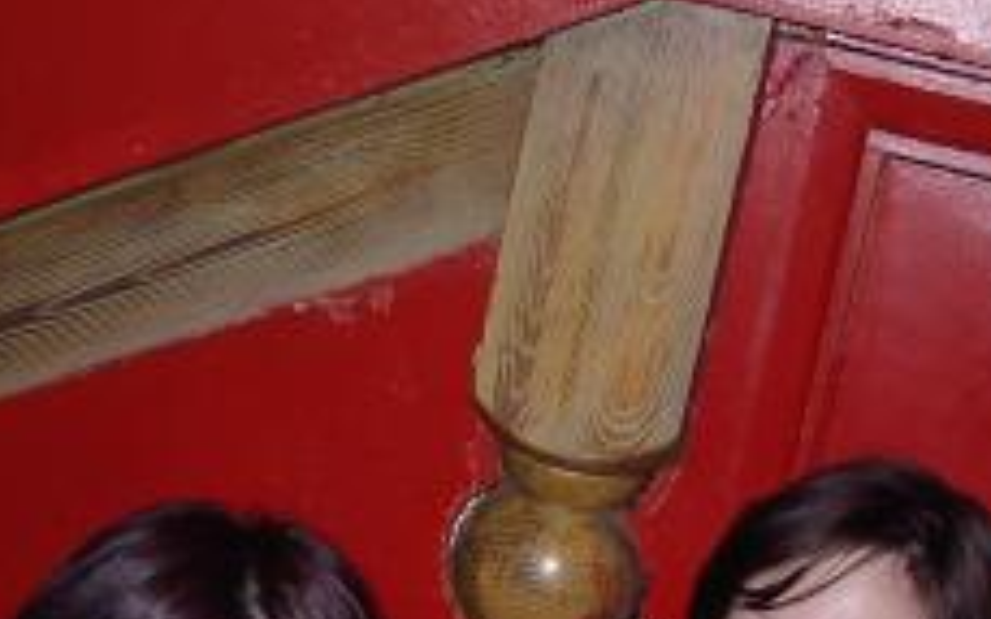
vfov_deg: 14.3
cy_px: 580
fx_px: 2430
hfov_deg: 23.0
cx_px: 364
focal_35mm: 90
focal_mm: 5.8
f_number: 2.6
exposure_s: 1/60
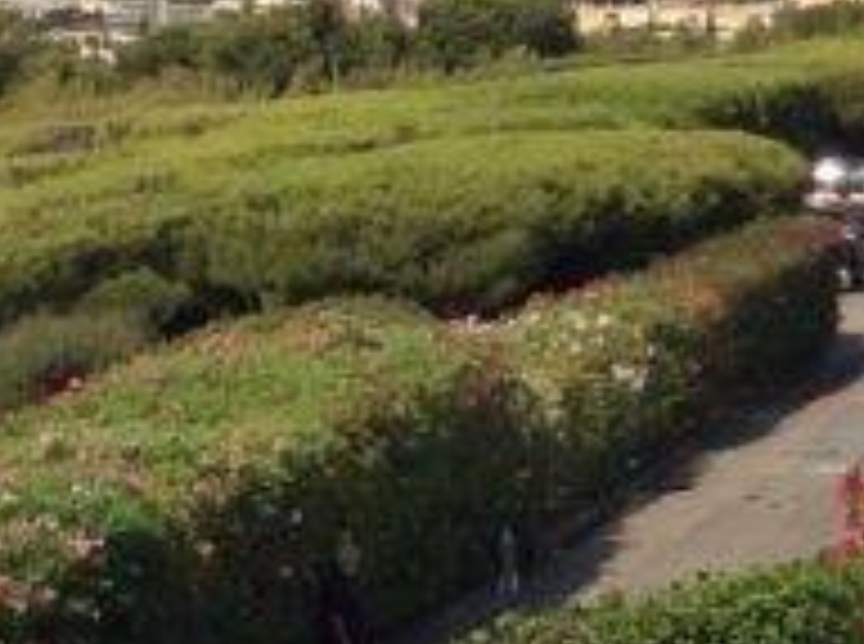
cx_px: 1494
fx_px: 4257
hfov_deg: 10.9
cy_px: 182
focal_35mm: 171
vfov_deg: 8.6
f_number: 2.4
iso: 32
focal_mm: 3.3
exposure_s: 1/2725
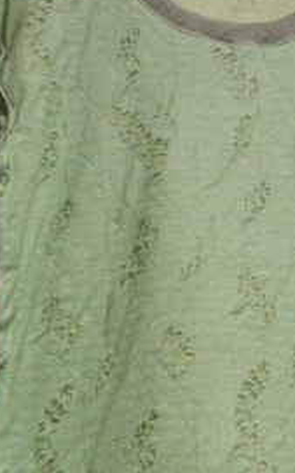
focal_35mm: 81
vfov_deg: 25.0
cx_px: 213
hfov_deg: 16.0
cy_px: 393
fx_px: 1044
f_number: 3.6
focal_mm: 6.42
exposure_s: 1/60
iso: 400
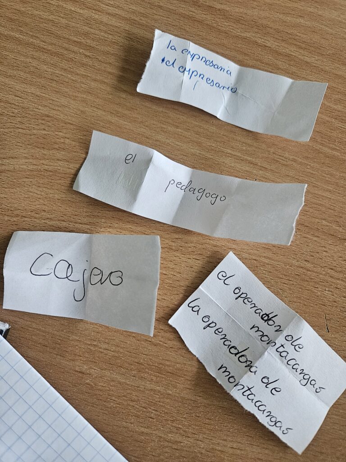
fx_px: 307
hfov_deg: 58.9
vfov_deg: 73.9
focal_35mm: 23
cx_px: 173
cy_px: 231
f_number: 1.8
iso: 400
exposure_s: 1/100
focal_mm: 5.4
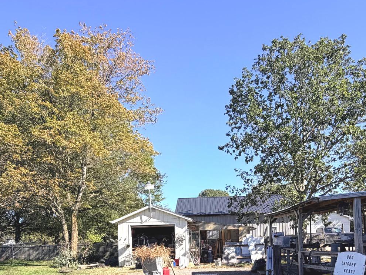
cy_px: 239
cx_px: 177
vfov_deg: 44.5
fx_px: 307
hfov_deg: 61.6
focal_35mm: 29
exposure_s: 1/734
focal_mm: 2.22
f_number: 2.2
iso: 40
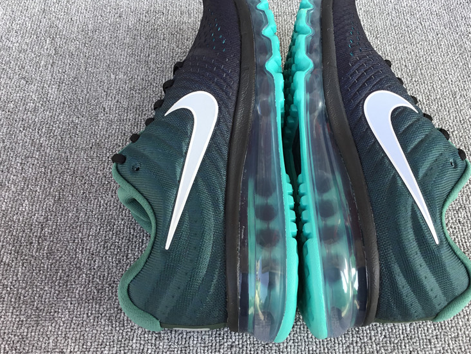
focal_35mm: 38
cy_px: 146
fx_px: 517
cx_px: 253
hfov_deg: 48.9
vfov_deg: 37.6
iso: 25
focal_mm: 3.3
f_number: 2.4
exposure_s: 1/103
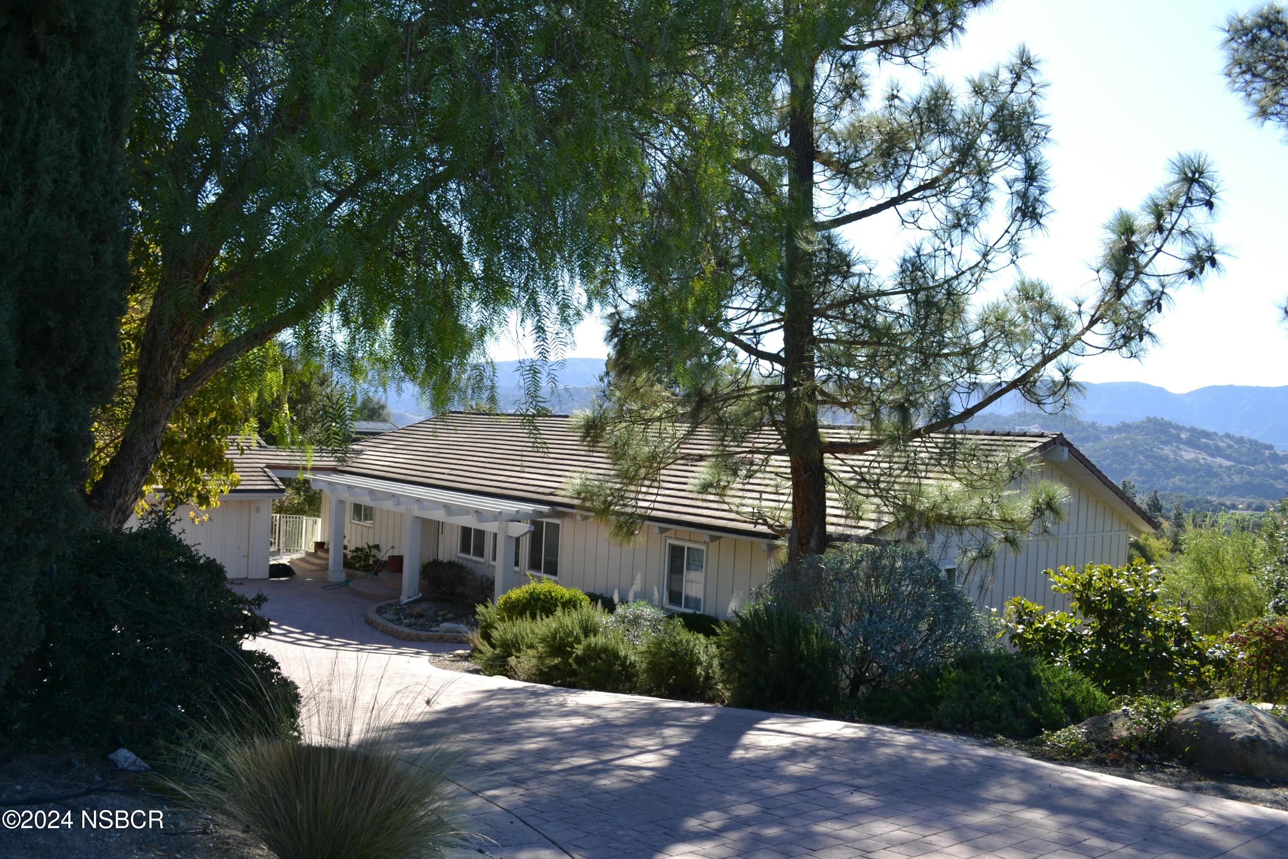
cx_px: 644
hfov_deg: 67.4
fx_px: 966
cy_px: 430
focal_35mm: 27
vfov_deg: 47.9
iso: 100
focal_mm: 18
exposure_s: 1/160
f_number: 6.3
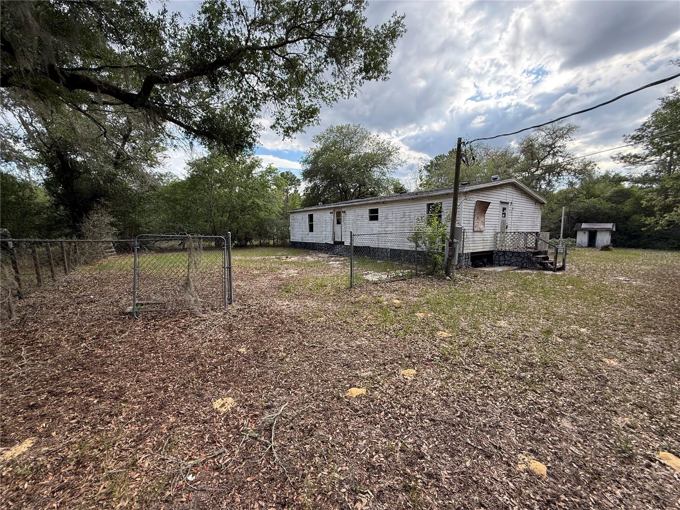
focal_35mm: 14
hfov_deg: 102.1
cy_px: 255
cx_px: 340
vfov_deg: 85.7
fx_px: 275
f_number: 2.2
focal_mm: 2.22
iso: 64
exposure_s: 1/413
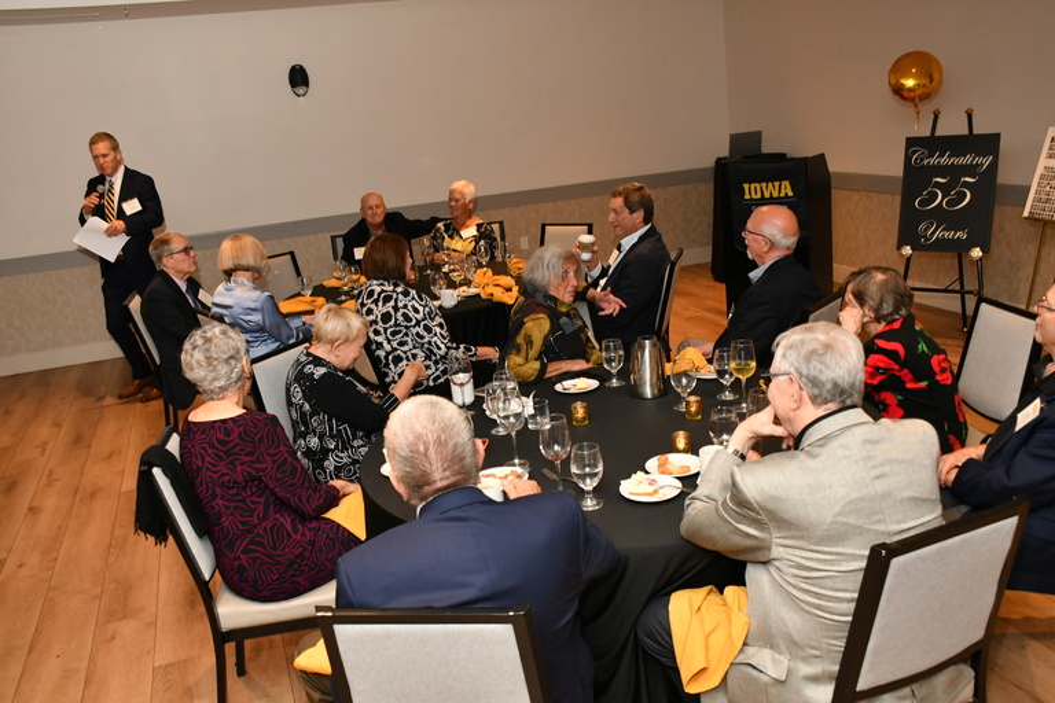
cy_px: 352
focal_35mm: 33
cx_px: 528
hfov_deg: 57.2
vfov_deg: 40.0
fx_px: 967
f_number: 6.3
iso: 1600
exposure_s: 1/60
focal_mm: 22
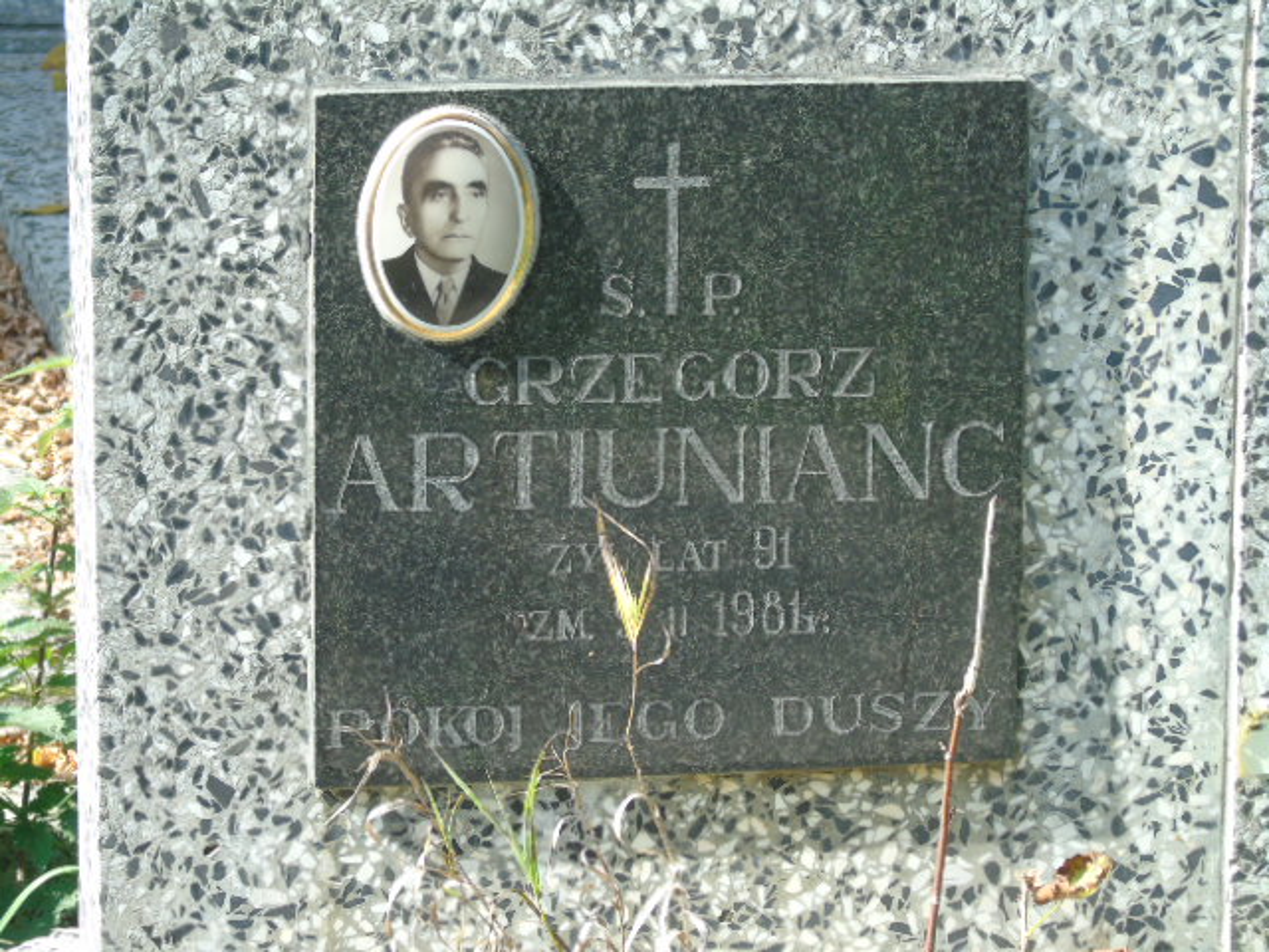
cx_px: 634
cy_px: 476
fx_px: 6819
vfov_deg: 8.0
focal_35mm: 186
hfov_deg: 10.6
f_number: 5
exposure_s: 1/125
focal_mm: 33
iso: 100
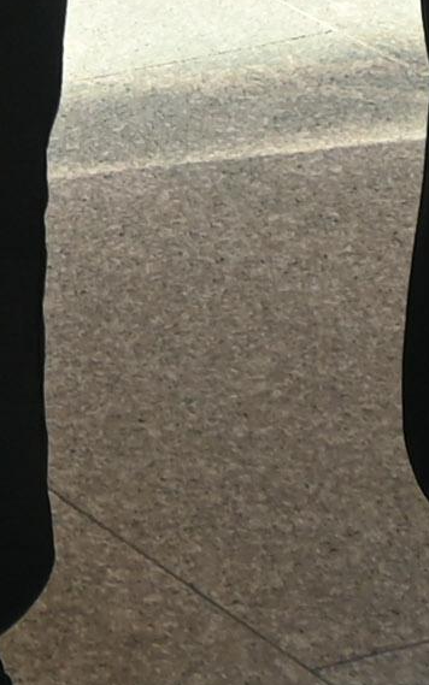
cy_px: -1111
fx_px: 6009
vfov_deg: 6.2
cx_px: -48
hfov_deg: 4.1
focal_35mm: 321
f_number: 4.5
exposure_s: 1/160
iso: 100
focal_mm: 21.5
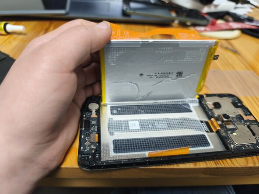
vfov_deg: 58.9
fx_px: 172
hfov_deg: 73.9
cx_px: 130
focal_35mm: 23
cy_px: 97
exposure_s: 1/50
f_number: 1.65
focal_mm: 6.14
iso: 640
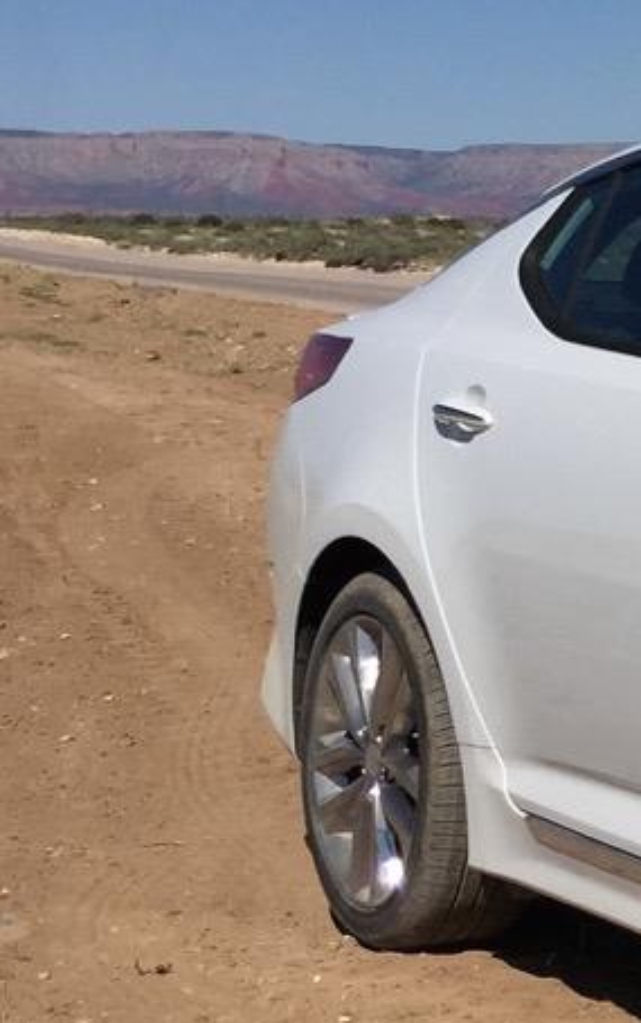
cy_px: 623
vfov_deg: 19.2
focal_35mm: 108
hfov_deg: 10.6
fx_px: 3014
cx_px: 1475
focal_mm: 4.15
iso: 32
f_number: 2.2
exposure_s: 1/6623
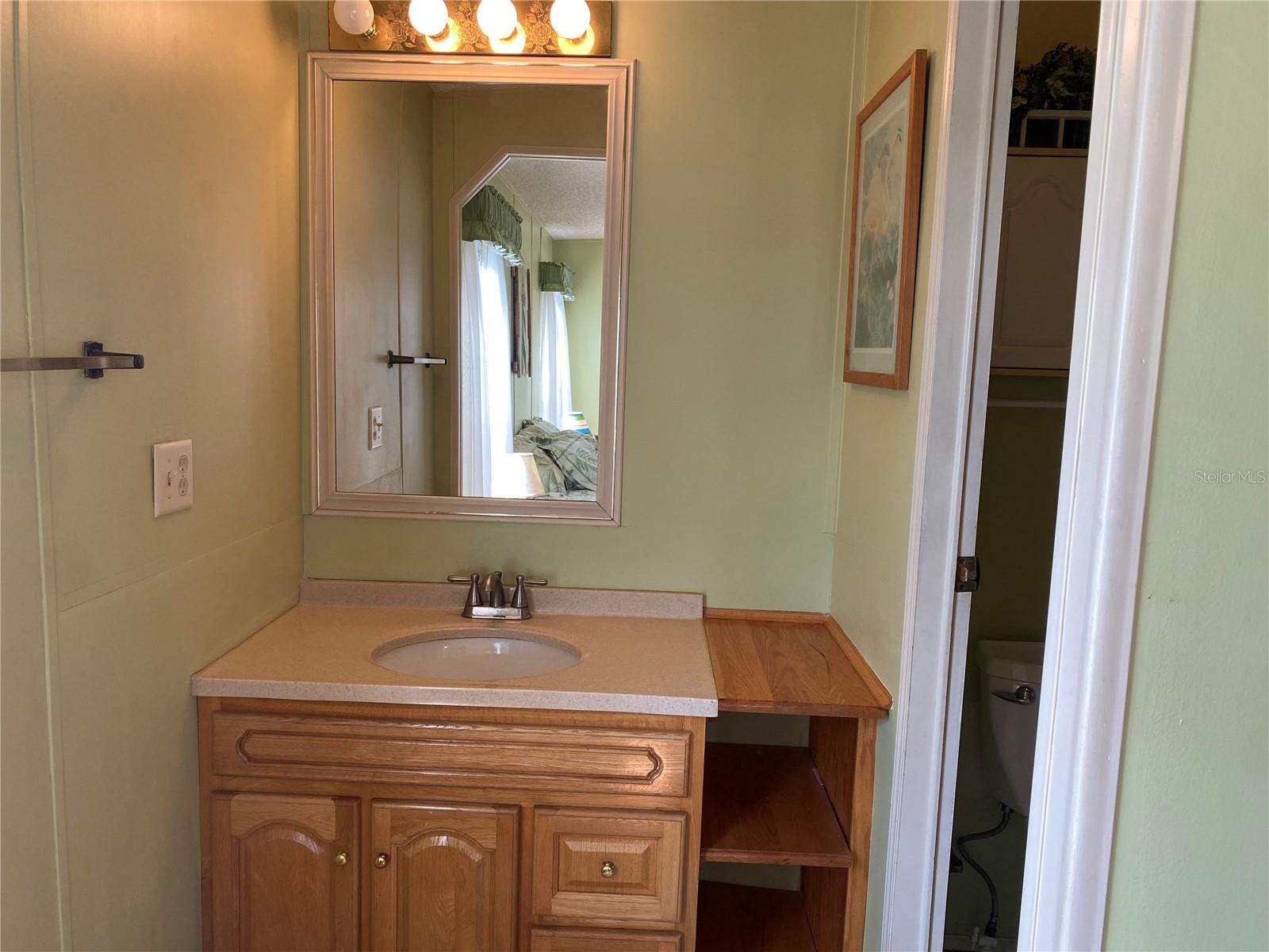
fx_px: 953
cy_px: 476
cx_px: 634
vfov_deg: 53.1
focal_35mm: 26
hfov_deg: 67.3
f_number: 1.8
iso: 80
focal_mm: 4.25
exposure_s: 1/120
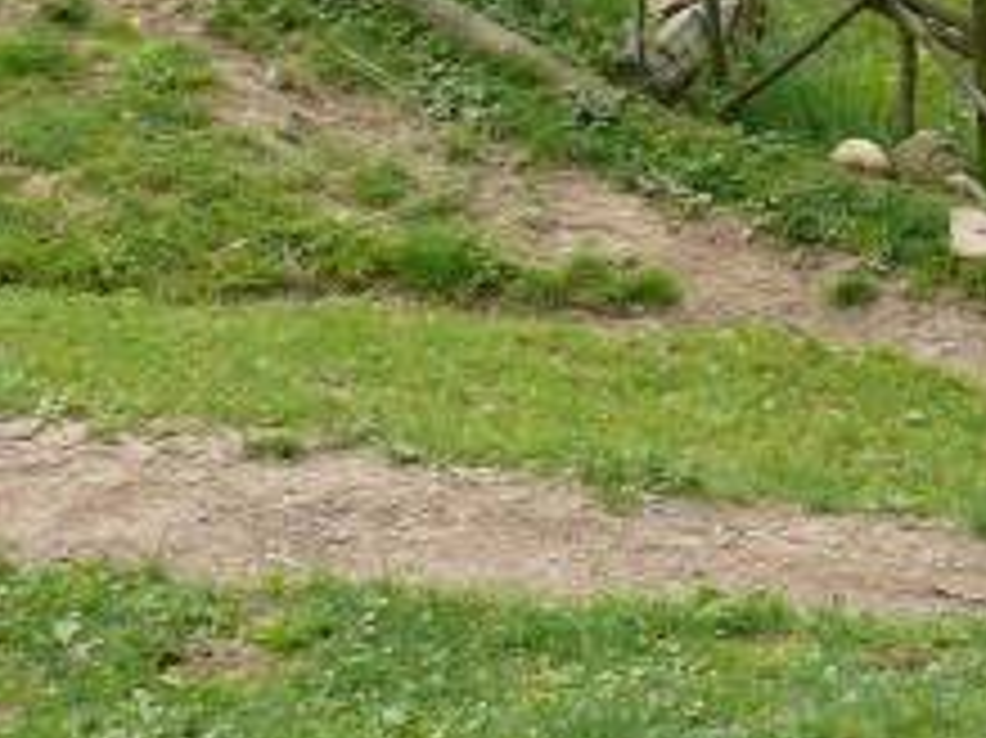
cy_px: -252
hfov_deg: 14.3
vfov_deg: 11.2
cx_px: 1508
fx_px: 3644
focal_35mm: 128
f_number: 3.6
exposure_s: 1/100
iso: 100
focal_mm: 7.4
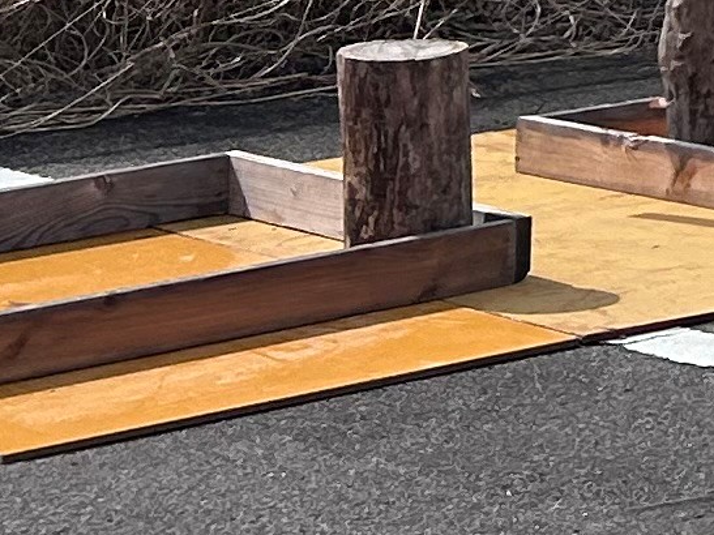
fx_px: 3196
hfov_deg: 11.4
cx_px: 1469
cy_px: -754
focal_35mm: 155
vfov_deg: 8.7
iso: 50
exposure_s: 1/7463
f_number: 1.5
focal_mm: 5.7
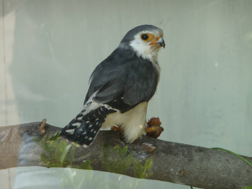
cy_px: 94
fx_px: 2038
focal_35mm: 280
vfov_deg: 5.3
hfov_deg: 7.1
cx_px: 126
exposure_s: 1/125
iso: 125
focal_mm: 47
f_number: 4.9
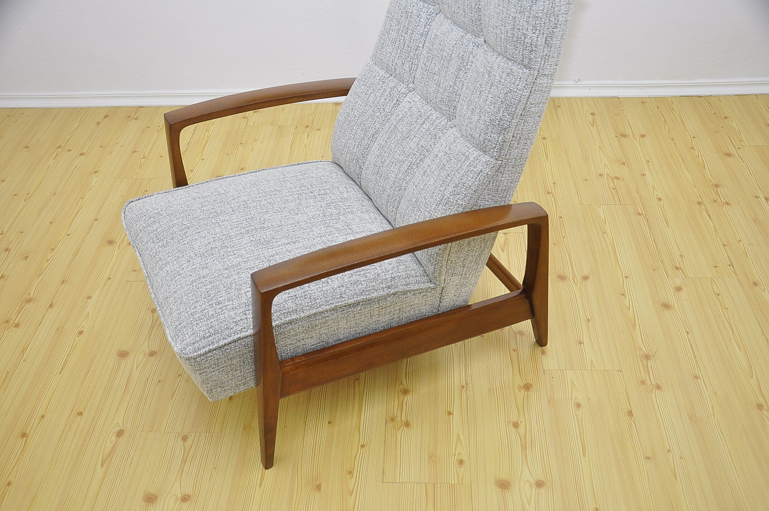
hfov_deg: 57.3
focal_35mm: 33
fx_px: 704
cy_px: 256
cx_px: 384
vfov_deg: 39.9
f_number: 4.5
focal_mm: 22
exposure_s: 1/200
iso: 400
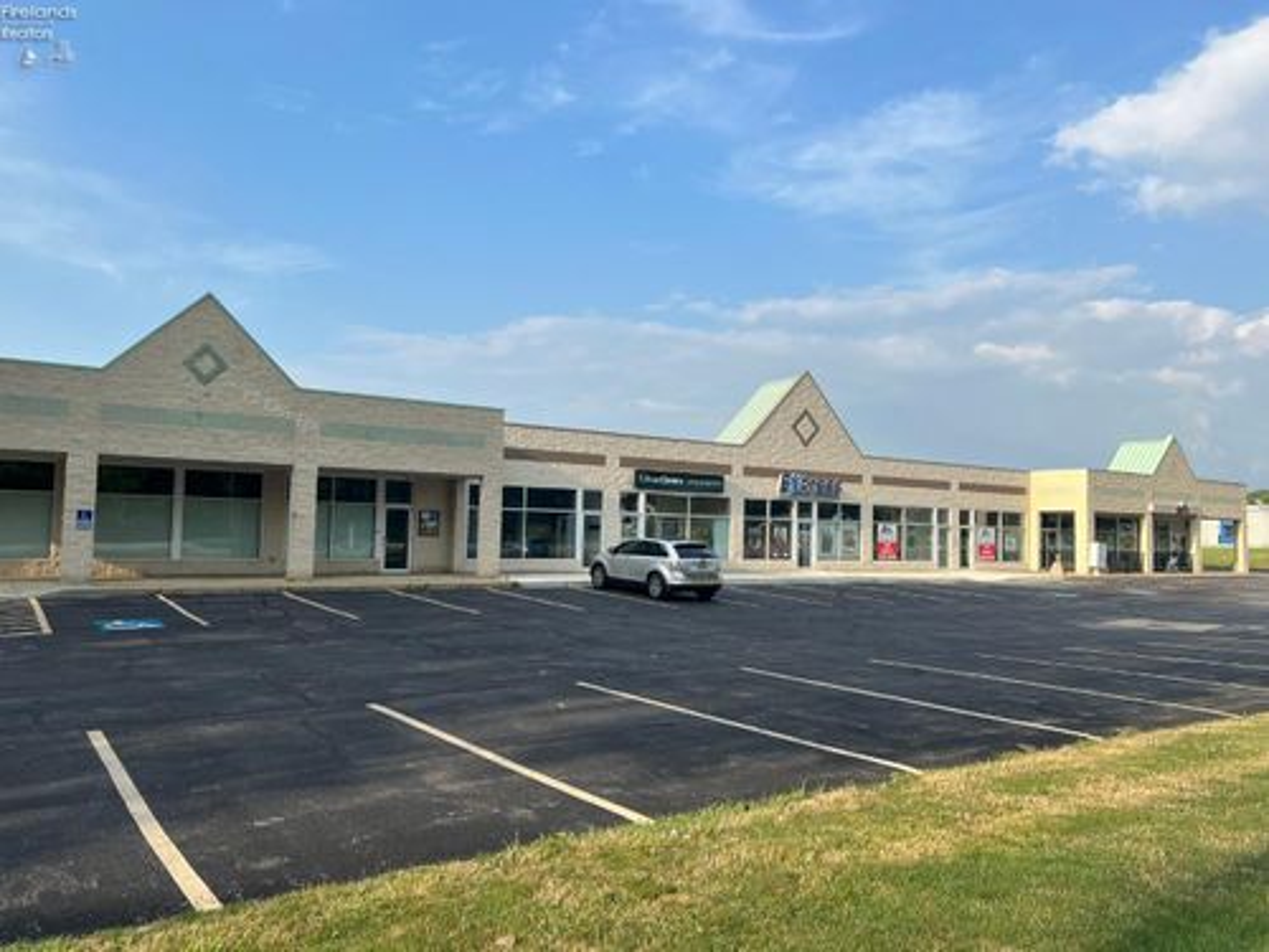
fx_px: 953
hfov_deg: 67.3
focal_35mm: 26
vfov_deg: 53.1
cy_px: 476
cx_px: 634
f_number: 1.5
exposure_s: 1/2915
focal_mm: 5.7
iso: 50
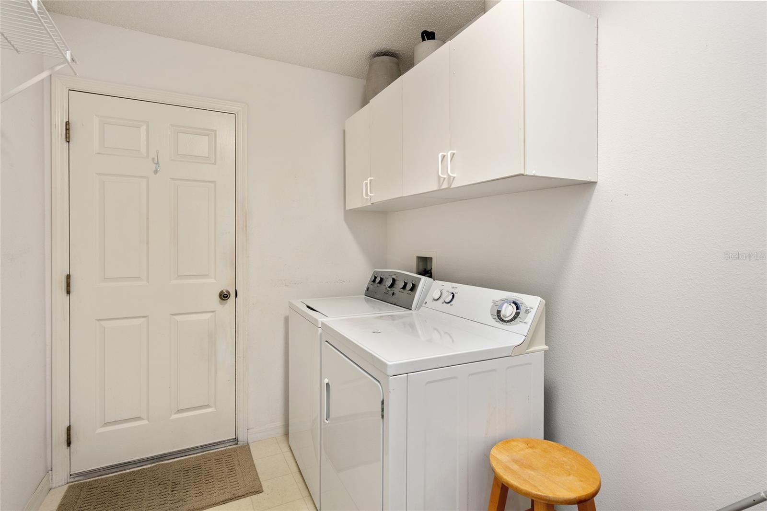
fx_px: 383
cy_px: 256
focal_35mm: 18
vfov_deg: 67.4
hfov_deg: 90.0
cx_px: 384
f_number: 6.3
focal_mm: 18
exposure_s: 1/5
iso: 160
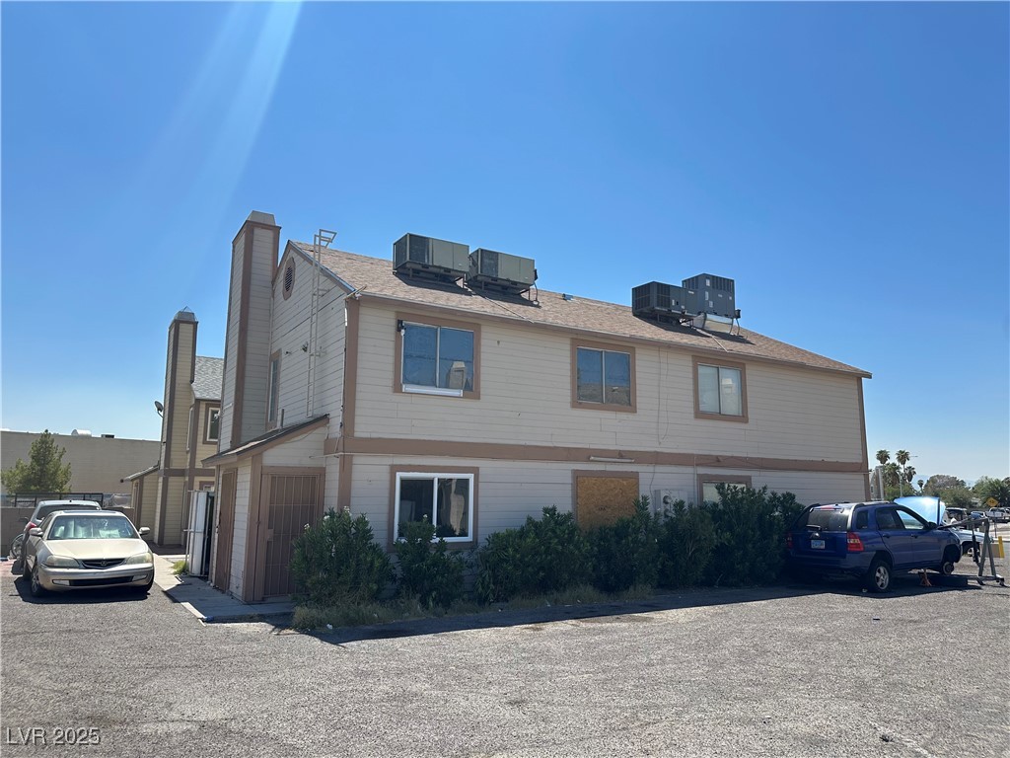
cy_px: 379
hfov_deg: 71.6
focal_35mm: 24
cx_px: 505
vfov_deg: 56.8
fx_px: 700
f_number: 1.78
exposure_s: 1/5000
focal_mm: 6.86
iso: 80
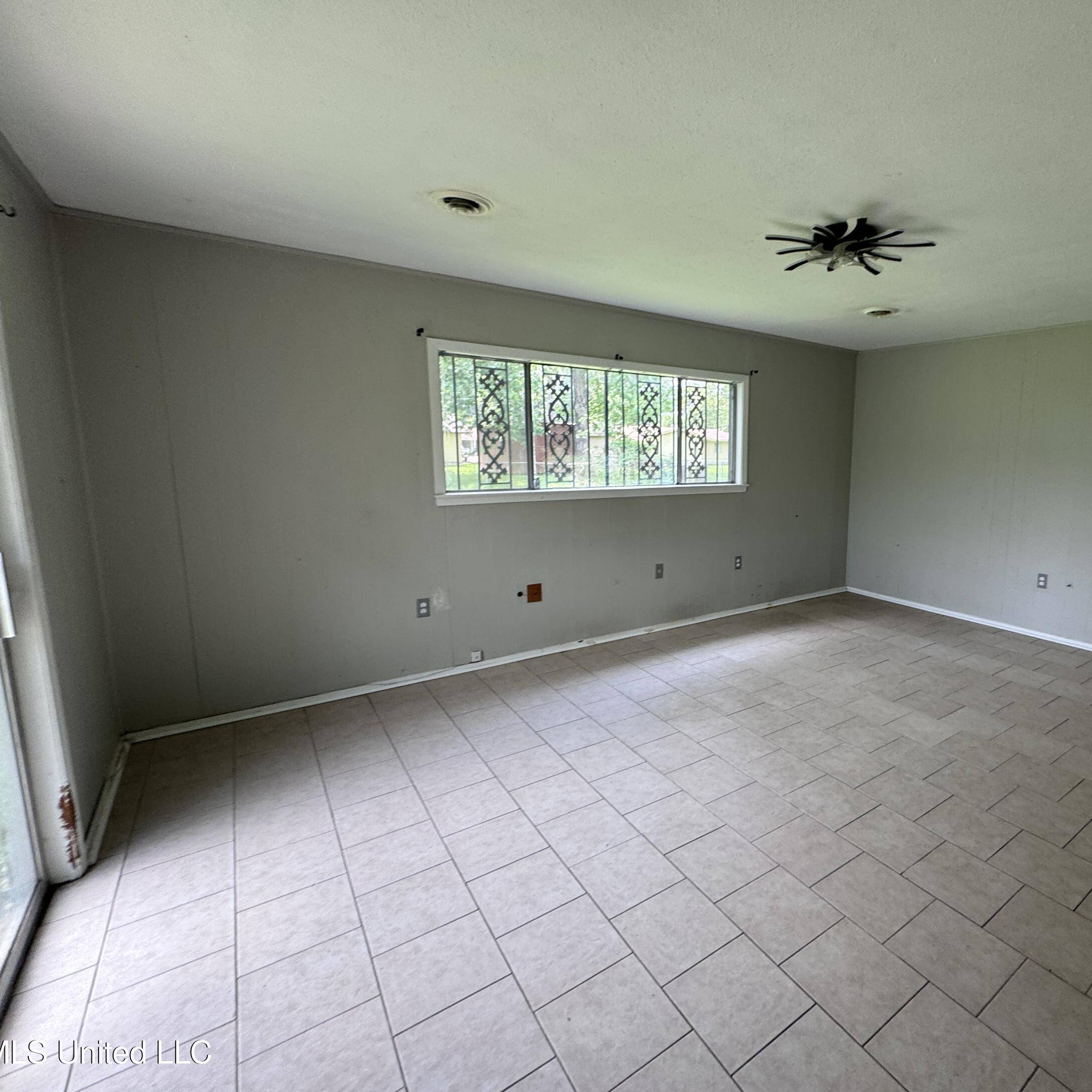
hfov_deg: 81.1
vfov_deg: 84.0
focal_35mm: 17
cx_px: 731
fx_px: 607
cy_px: 542
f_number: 2.2
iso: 50
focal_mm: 2.22
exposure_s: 1/99
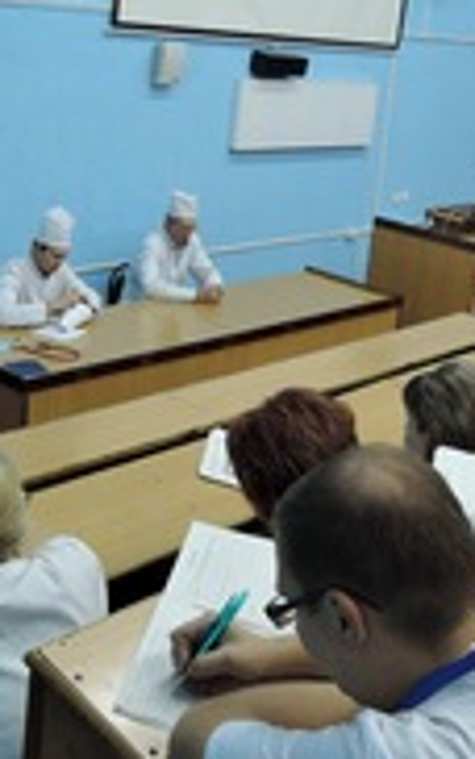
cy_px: 279
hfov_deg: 23.0
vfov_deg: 36.0
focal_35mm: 56
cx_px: 329
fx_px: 1158
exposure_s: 1/30
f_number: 2.8
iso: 400
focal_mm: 5.1
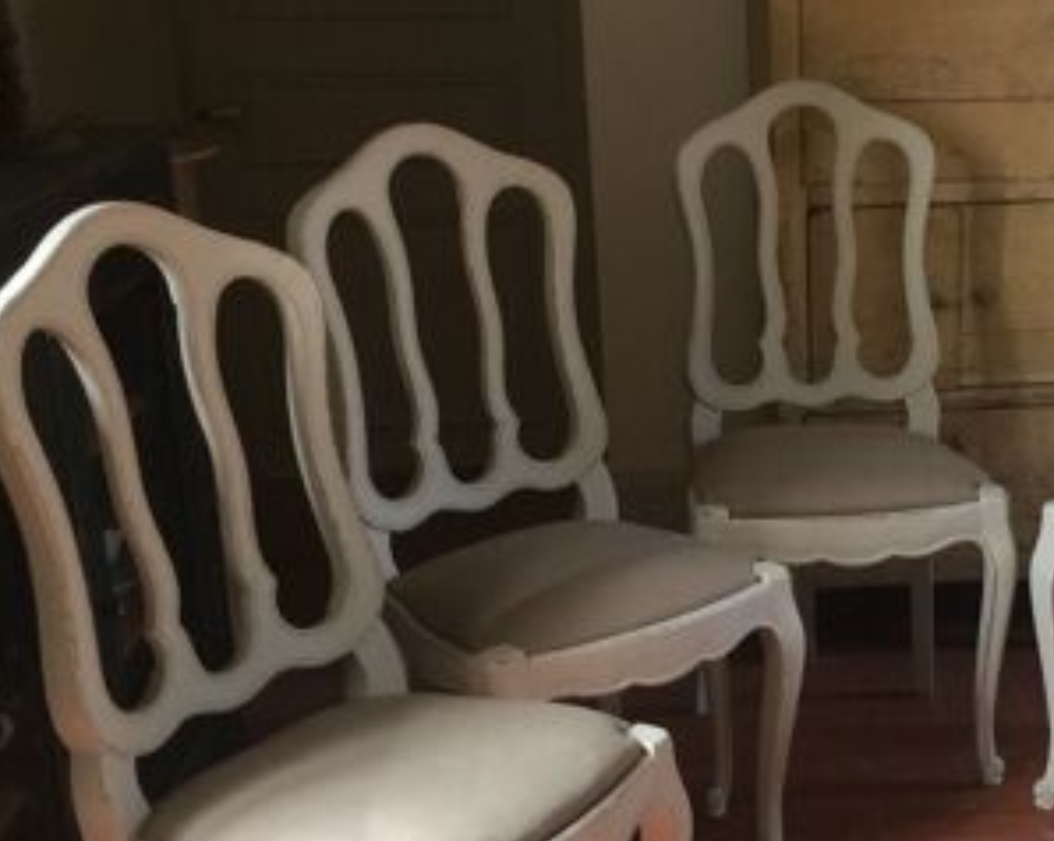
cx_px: 821
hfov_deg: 30.3
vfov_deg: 24.8
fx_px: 1902
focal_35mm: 61
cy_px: 562
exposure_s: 1/33
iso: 100
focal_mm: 3.3
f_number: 2.4
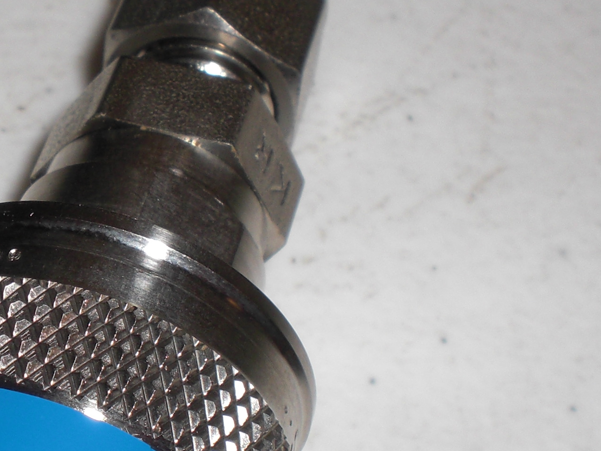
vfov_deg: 15.2
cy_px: 340
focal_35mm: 97
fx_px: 1684
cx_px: 92
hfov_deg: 19.9
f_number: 5.6
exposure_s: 1/60
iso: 64
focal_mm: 6.3
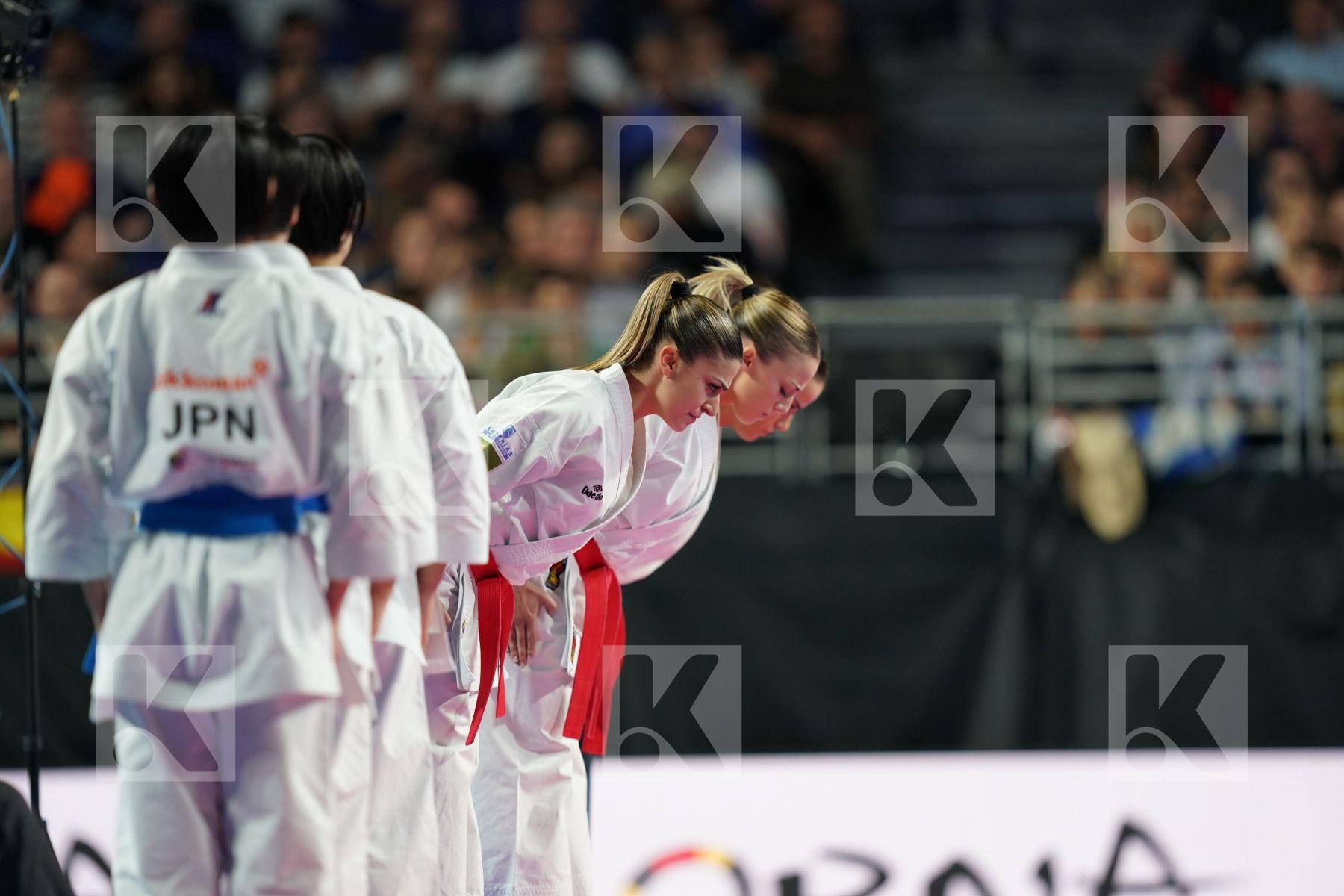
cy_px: 448
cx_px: 672
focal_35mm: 400
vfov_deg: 3.4
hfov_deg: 5.2
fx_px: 14932
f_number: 2.8
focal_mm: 400
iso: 1250
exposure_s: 1/500
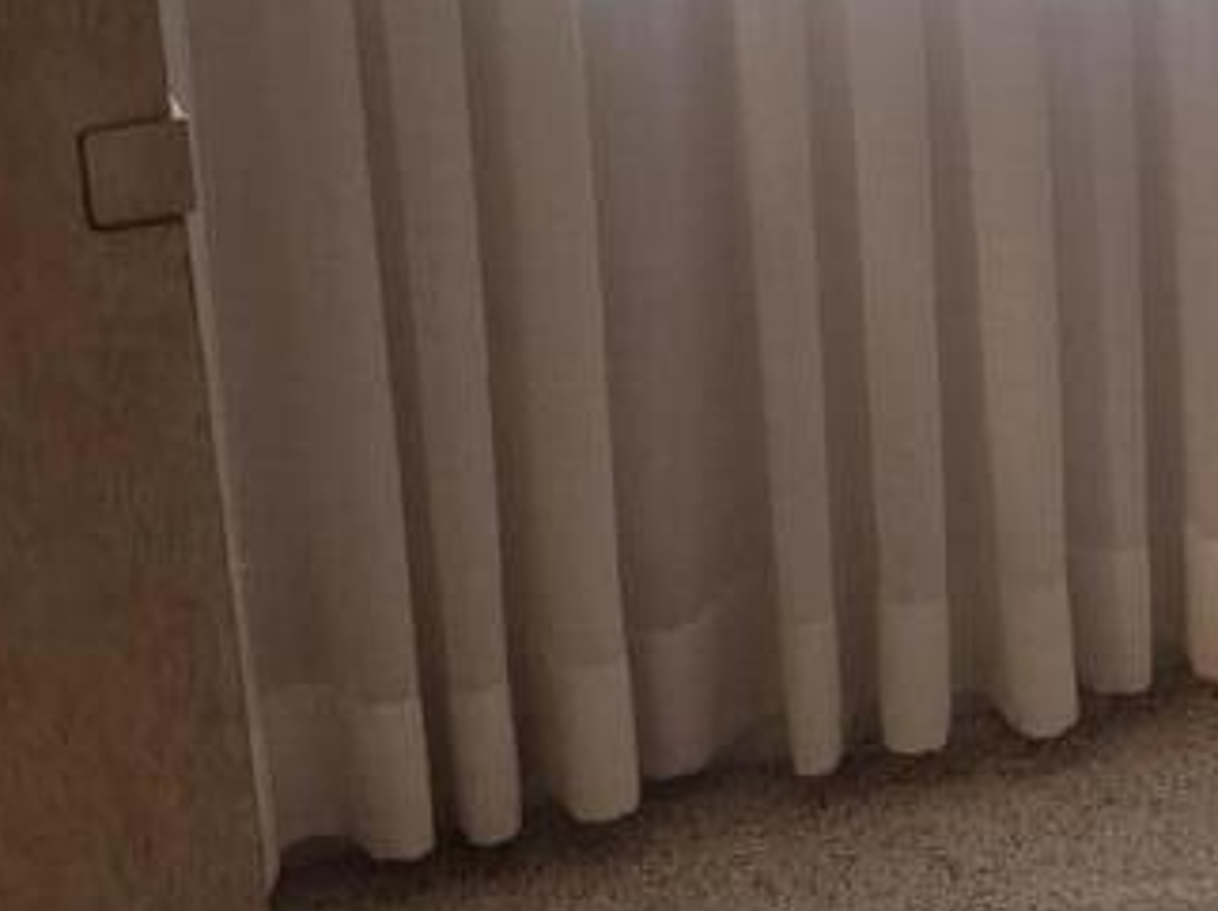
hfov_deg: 11.7
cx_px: 2761
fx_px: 5028
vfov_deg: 10.1
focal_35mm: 143
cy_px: -321
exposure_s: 1/120
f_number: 1.7
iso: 125
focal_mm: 6.3
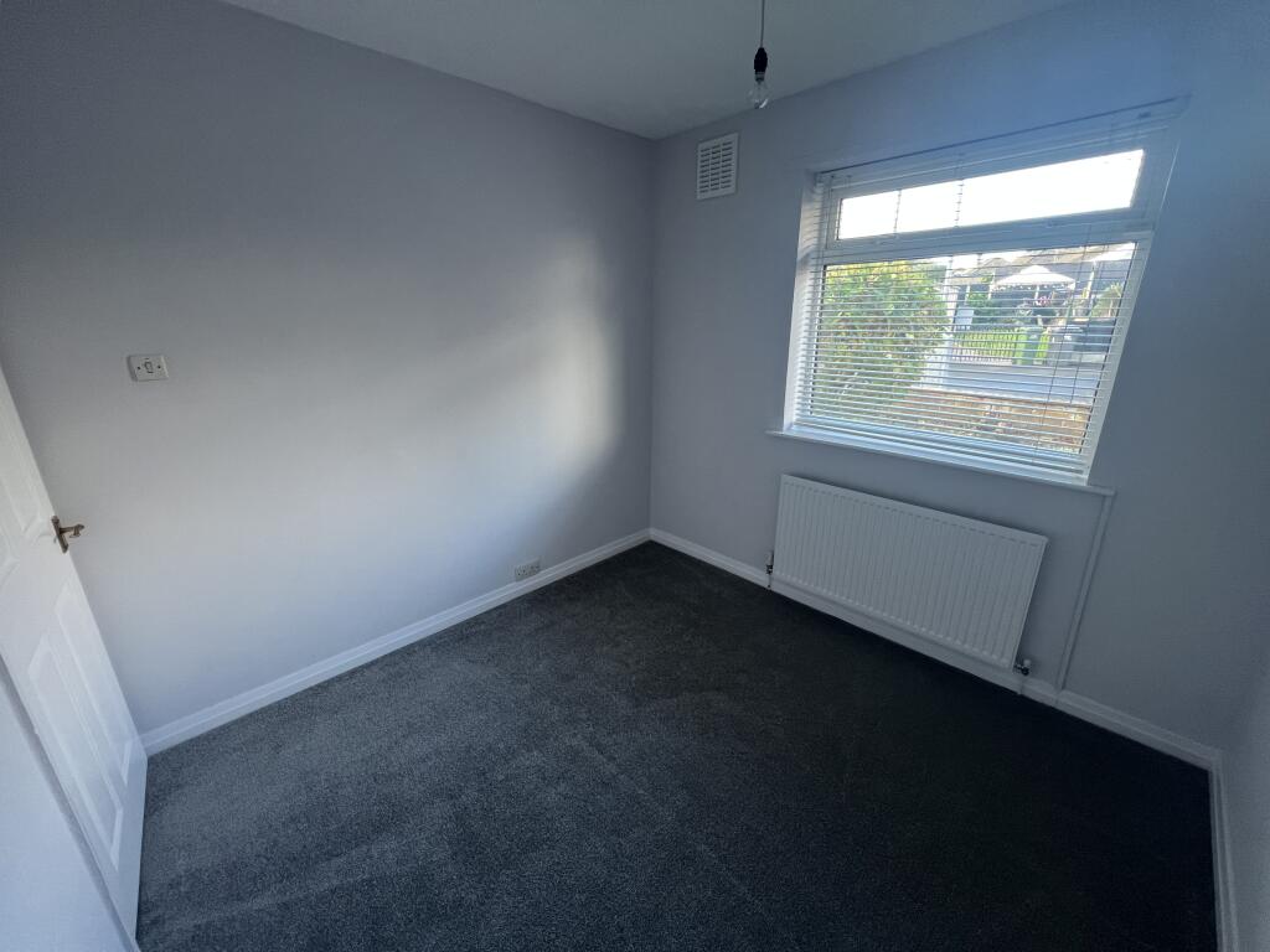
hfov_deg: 106.2
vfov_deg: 89.9
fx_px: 477
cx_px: 635
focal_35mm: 13
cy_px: 476
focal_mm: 1.57
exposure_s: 1/100
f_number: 1.8
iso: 160
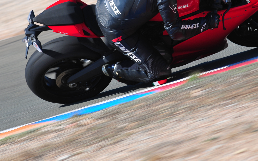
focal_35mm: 486
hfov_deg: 4.3
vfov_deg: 2.7
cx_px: 182
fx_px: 3417
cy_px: 30
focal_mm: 200
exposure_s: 1/250
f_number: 8
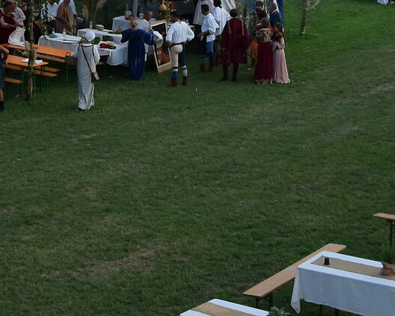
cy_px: -123
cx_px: 240
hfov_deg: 8.7
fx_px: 2608
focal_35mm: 223
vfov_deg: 6.9
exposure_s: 1/1000
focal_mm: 35
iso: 500
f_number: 4.5
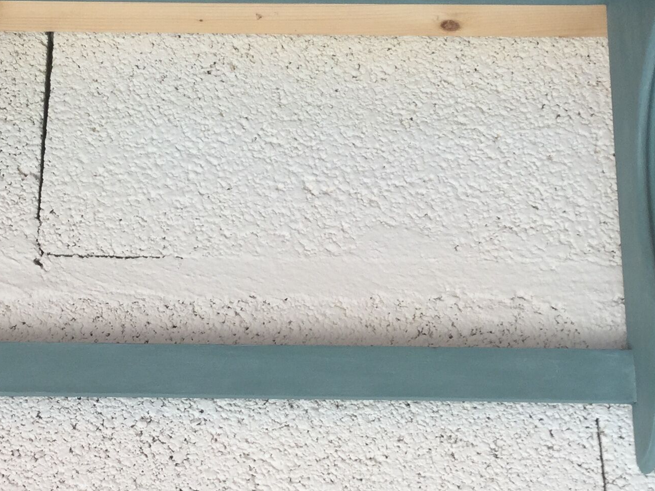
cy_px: 213
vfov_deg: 18.9
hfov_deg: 24.9
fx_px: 1476
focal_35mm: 78
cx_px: 220
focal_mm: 3.3
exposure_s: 1/50
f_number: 2.4
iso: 25
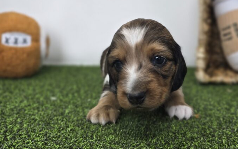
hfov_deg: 52.4
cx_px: 144
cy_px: 46
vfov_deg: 34.0
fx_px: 240
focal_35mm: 37
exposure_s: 1/120
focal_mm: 6.3
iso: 32
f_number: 1.7
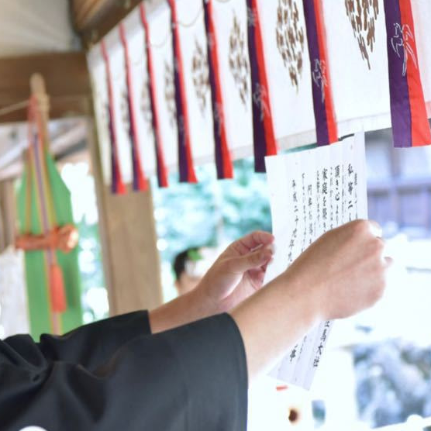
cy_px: 216
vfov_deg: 19.3
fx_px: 1268
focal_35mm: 90
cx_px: 168
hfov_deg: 19.3
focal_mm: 70
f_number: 5.6
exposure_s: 1/80
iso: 4000
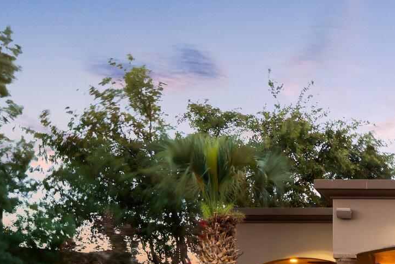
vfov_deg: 19.4
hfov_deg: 27.7
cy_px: 337
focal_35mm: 65
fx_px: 713
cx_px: 455
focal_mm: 23
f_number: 9
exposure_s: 2.5
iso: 320
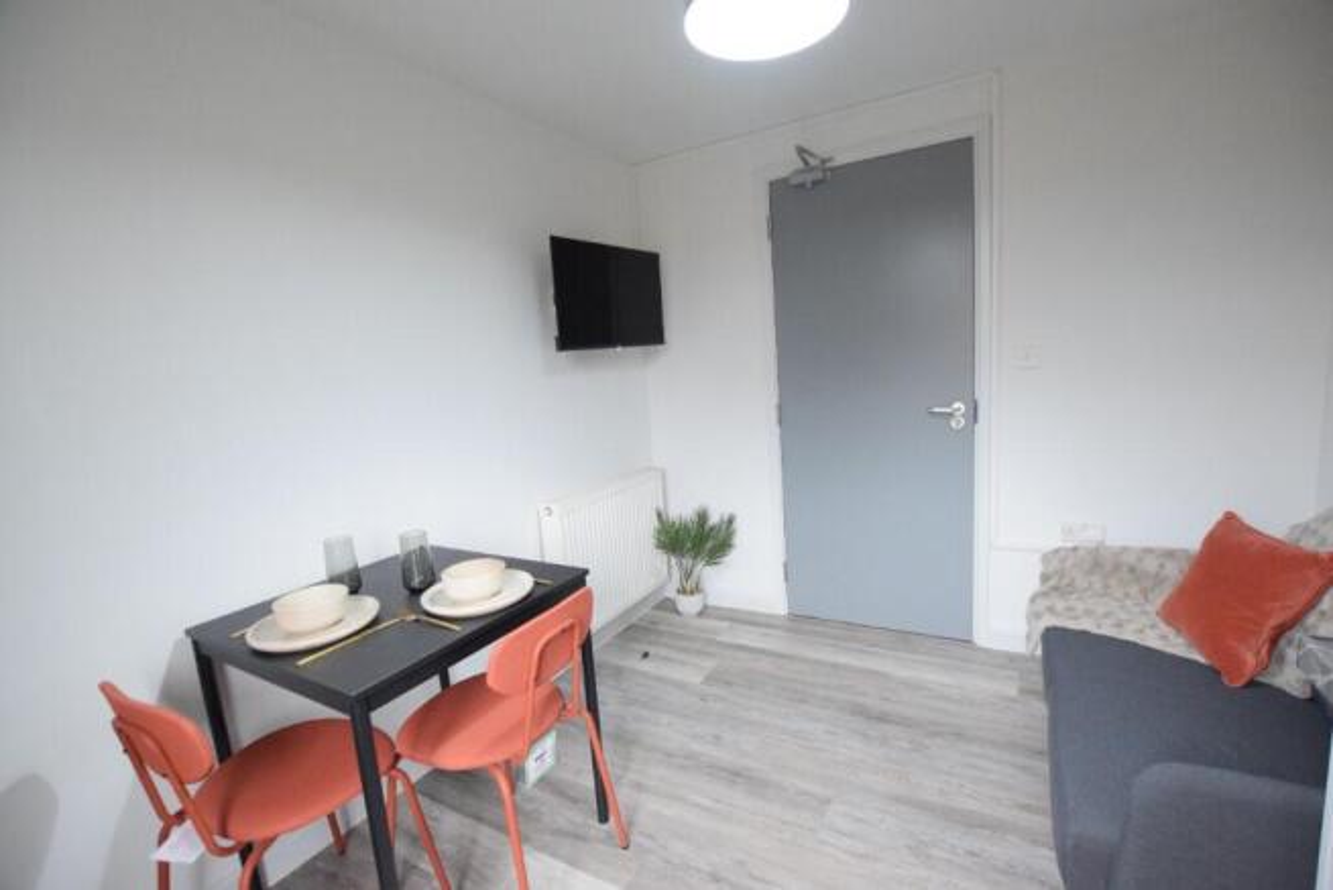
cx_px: 666
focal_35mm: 15
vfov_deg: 77.4
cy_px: 445
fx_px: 556
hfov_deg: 100.4
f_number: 3.5
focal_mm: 10
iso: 2800
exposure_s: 1/60
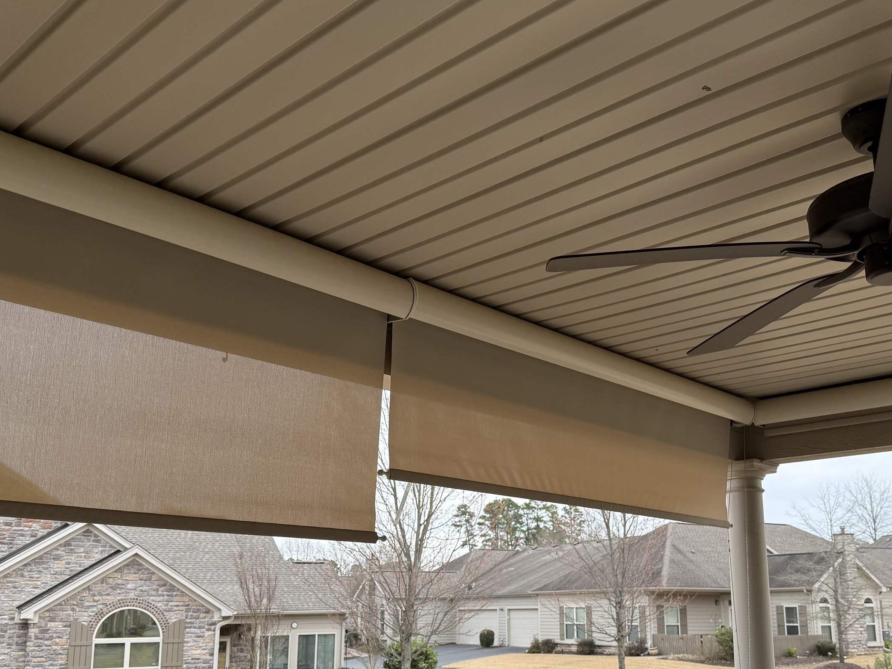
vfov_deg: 40.3
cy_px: 432
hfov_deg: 52.5
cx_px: 509
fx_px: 902
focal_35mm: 35
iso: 100
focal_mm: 6.76
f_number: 1.78
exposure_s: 1/2000
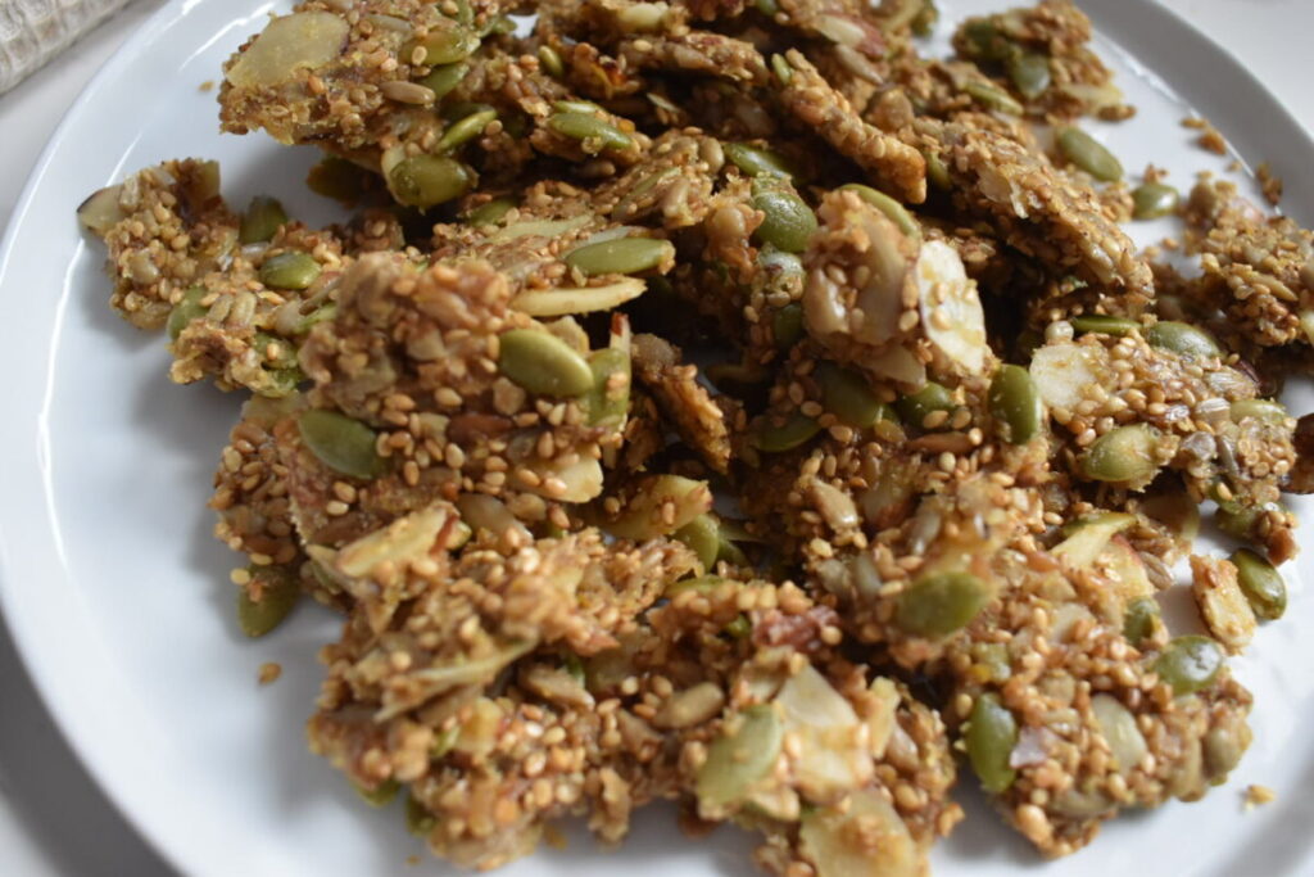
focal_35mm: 32
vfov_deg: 41.7
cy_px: 438
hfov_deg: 59.5
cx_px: 657
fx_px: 1150
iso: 800
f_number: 4.5
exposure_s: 1/125
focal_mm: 21
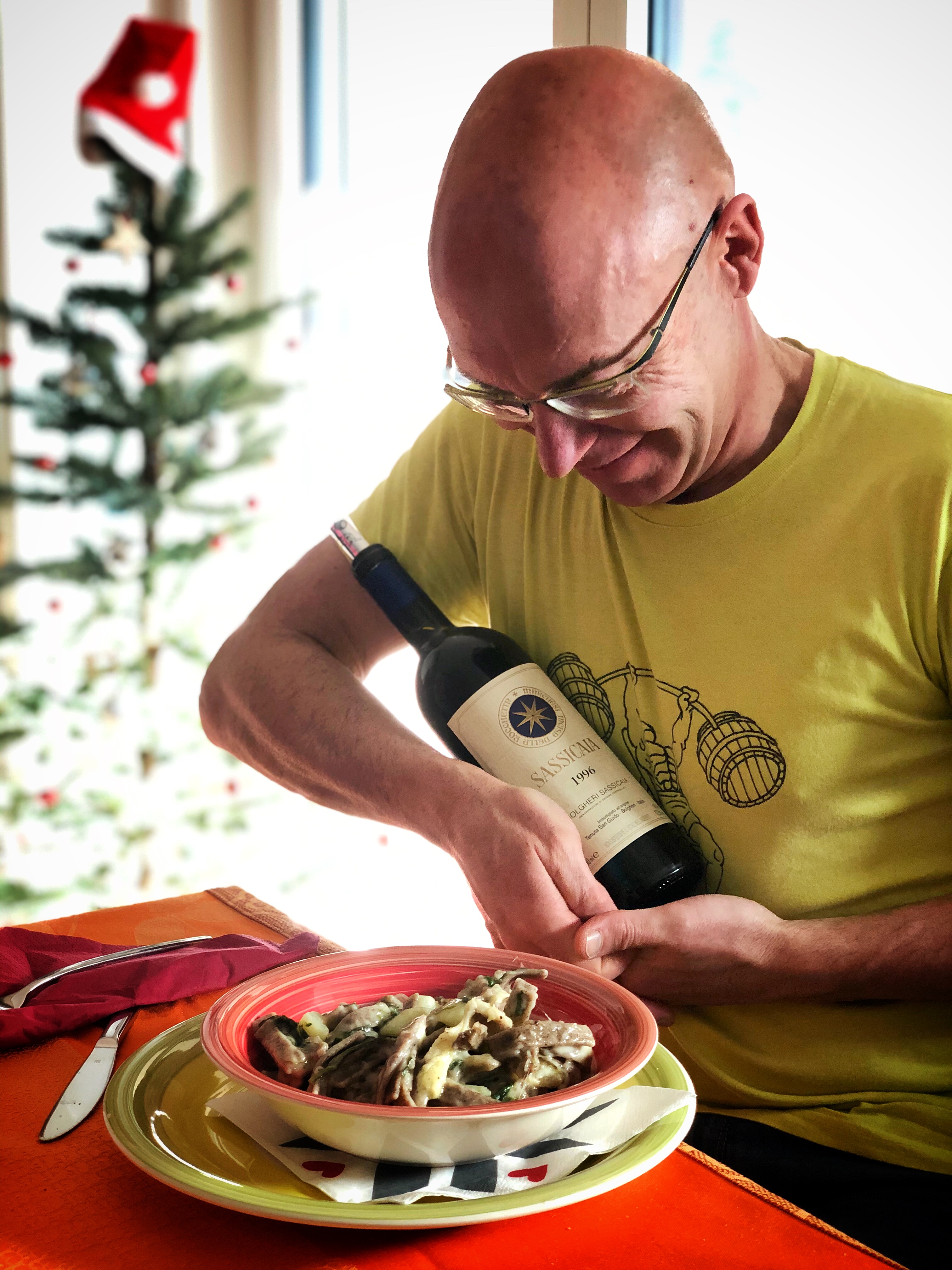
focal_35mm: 52
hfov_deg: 28.0
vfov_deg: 36.8
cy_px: 635
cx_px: 476
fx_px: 1907
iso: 80
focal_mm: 6
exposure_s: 1/50
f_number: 2.4
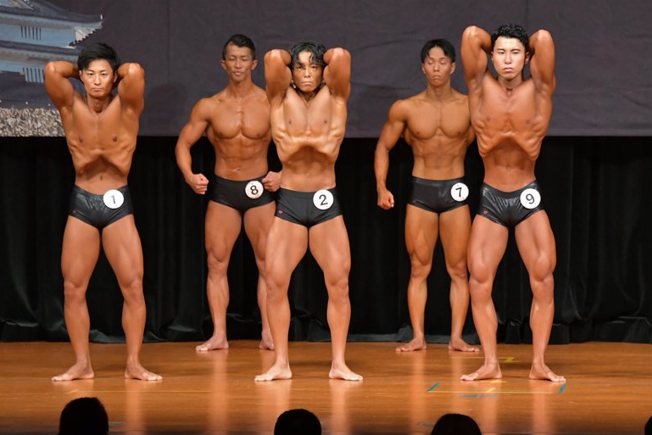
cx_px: 325
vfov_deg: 5.1
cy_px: 218
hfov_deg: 7.6
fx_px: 4927
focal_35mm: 272
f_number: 5.6
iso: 6400
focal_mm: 180
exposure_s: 1/400
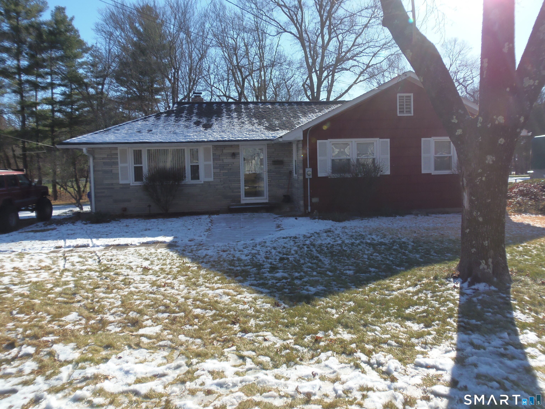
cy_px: 204
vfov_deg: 56.8
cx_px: 272
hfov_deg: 71.6
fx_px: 378
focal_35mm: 24
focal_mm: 4.3
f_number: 2.9
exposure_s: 1/640
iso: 64
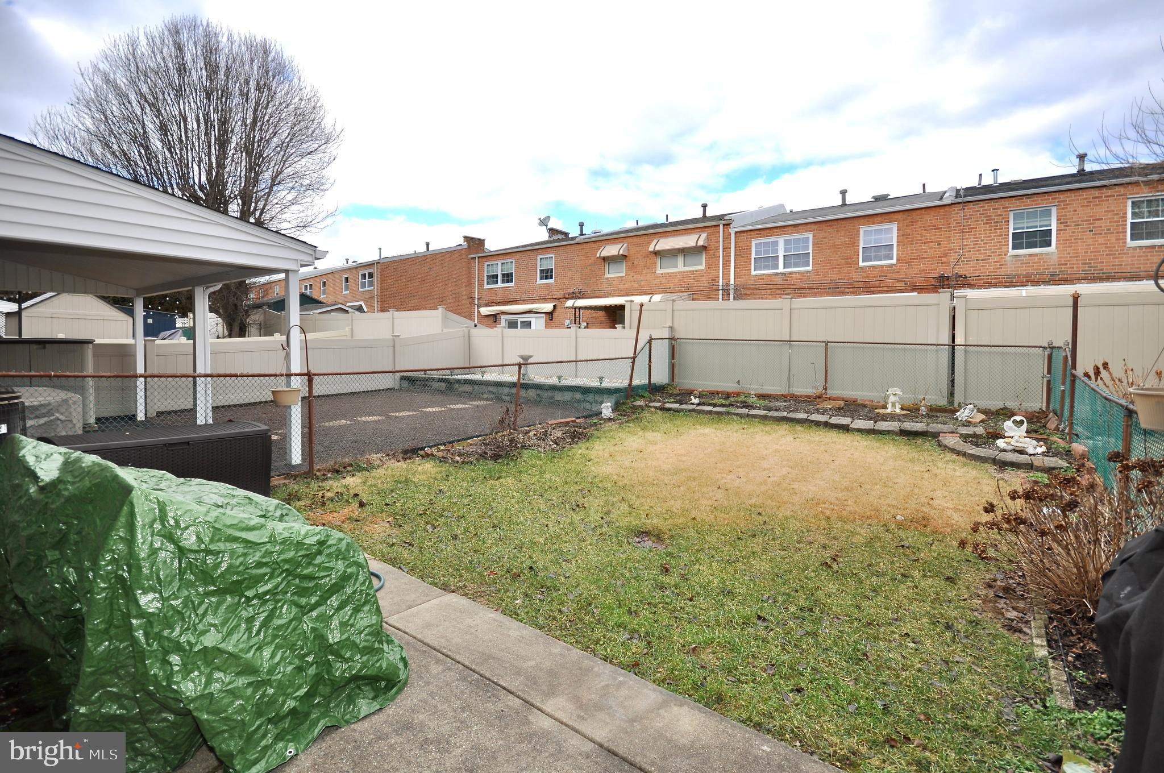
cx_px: 582
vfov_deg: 77.2
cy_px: 386
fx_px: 484
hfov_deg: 100.5
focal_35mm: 15
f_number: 7.1
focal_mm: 10
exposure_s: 1/200
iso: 100
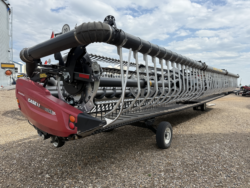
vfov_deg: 56.8
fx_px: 173
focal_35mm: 24
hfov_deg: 71.6
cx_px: 125
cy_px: 94
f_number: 1.78
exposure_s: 1/3759
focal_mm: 6.76
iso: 80
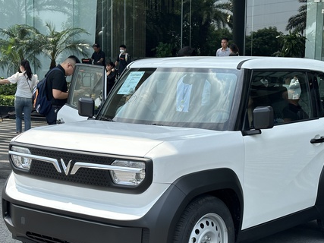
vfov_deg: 20.4
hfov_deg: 27.0
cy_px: 143
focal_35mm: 72
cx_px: 187
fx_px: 674
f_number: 1.78
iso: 64
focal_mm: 6.86
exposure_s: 1/1992
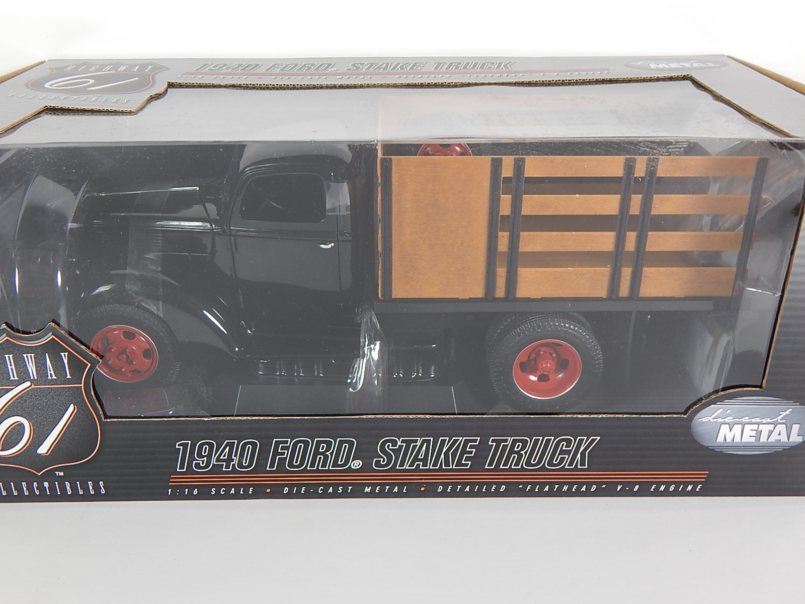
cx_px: 402
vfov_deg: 41.8
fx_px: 791
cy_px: 302
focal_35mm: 34
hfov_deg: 54.0
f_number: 3.3
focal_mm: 6.1
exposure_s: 1/30
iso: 125
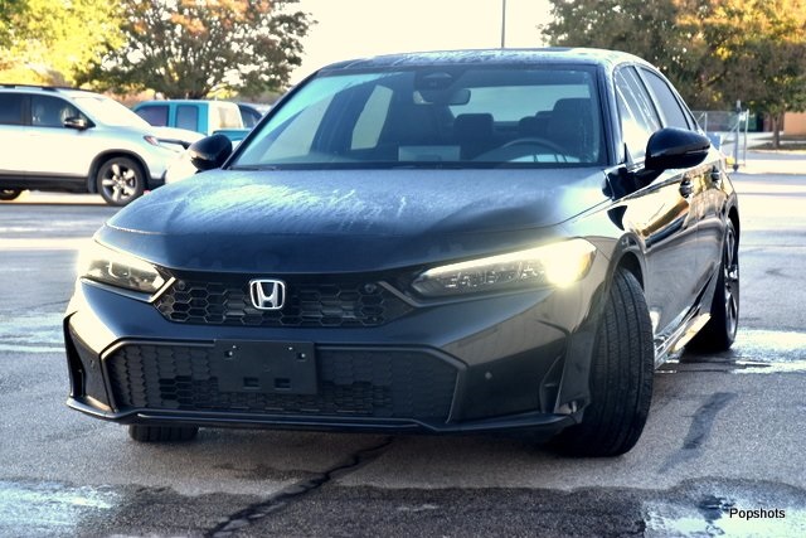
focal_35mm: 78
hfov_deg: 26.0
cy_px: 269
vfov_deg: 17.5
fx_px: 1747
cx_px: 403
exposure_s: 1/160
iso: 400
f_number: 6.3
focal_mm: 52
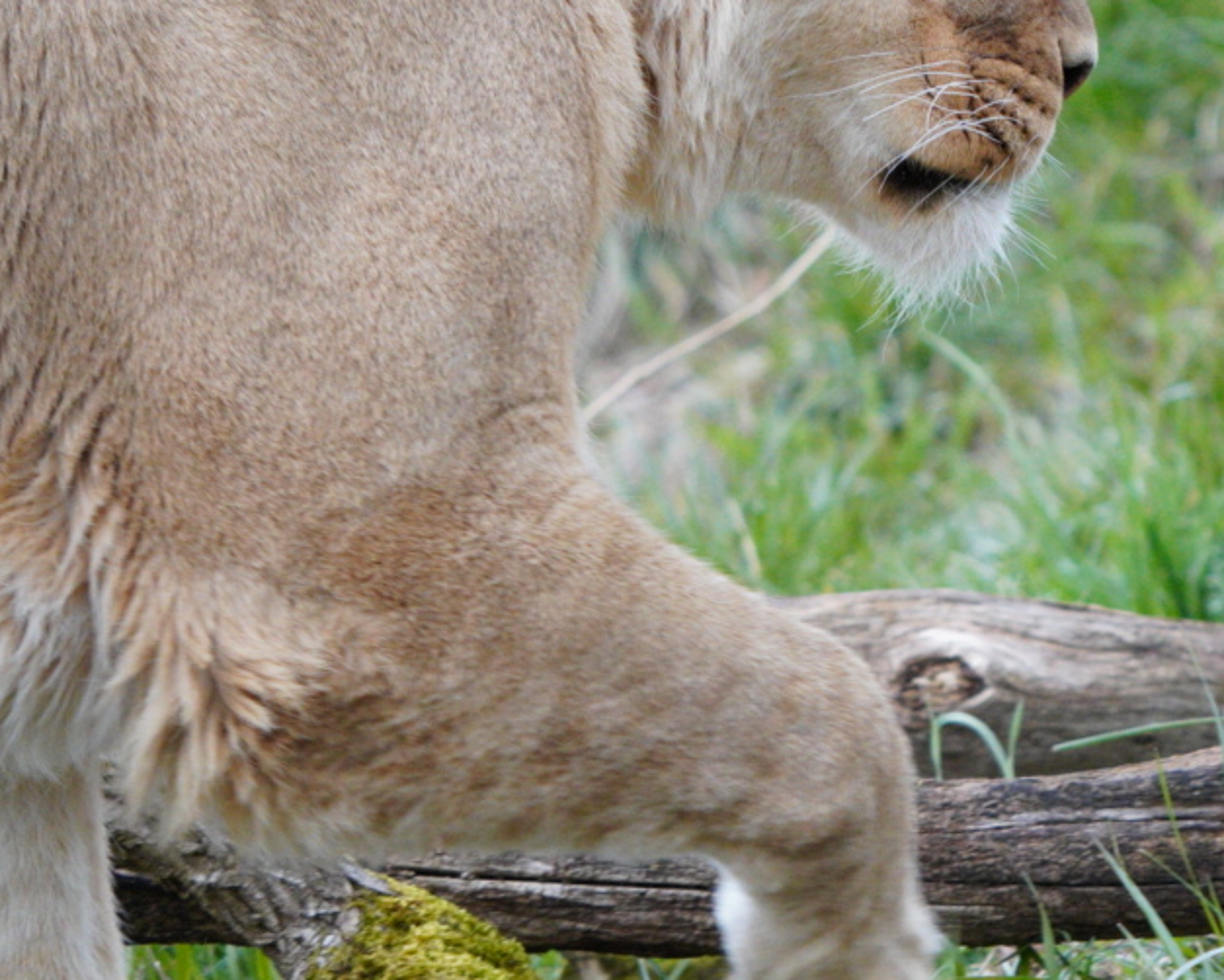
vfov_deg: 1.4
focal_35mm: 1089
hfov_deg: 1.8
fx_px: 39462
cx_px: 851
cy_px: 6
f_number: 6.3
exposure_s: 1/250
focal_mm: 300
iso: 1600
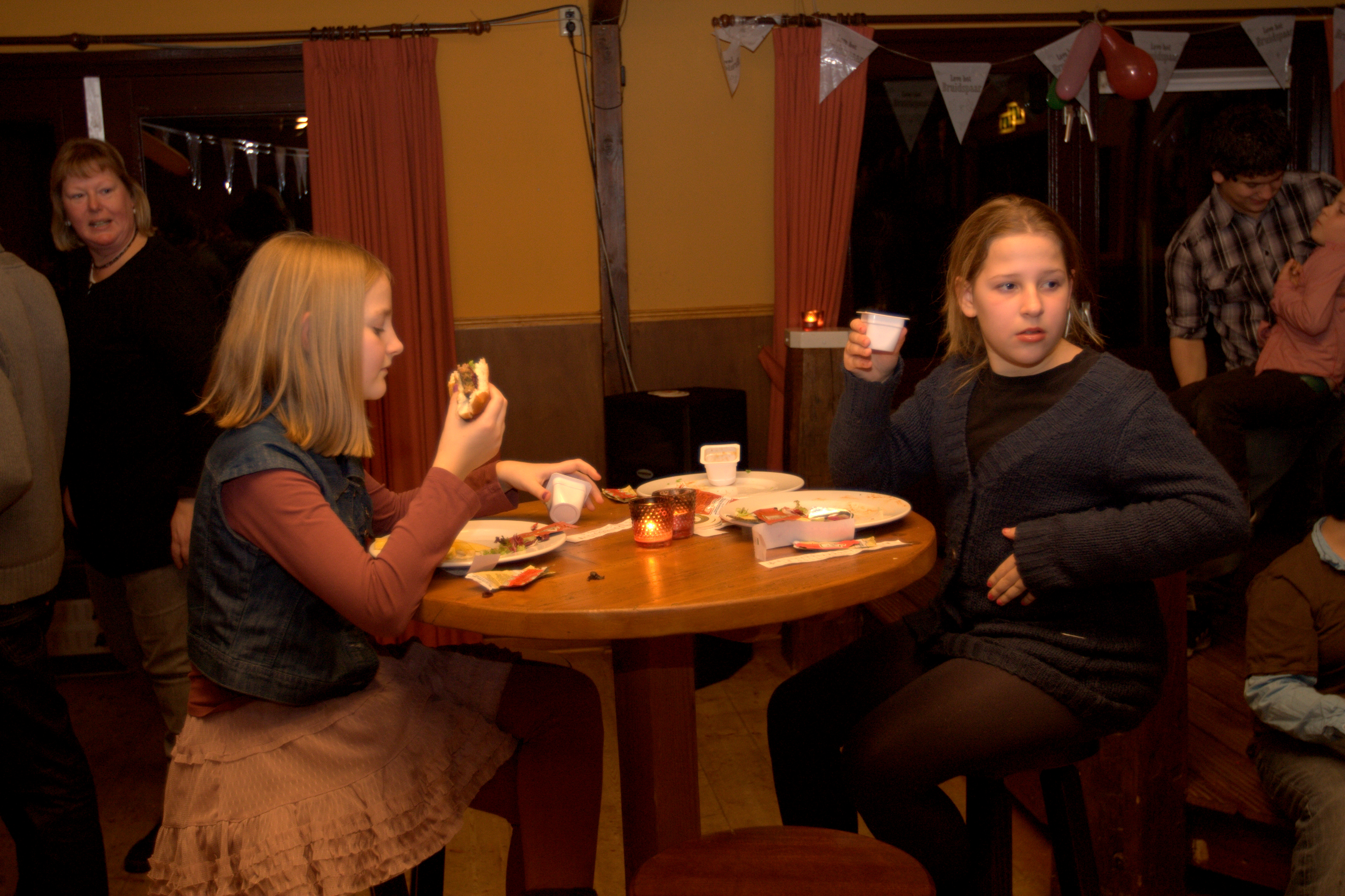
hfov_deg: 47.4
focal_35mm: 41
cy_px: 448
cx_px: 672
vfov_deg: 32.6
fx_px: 1531
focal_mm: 25
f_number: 2.8
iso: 400
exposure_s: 1/30
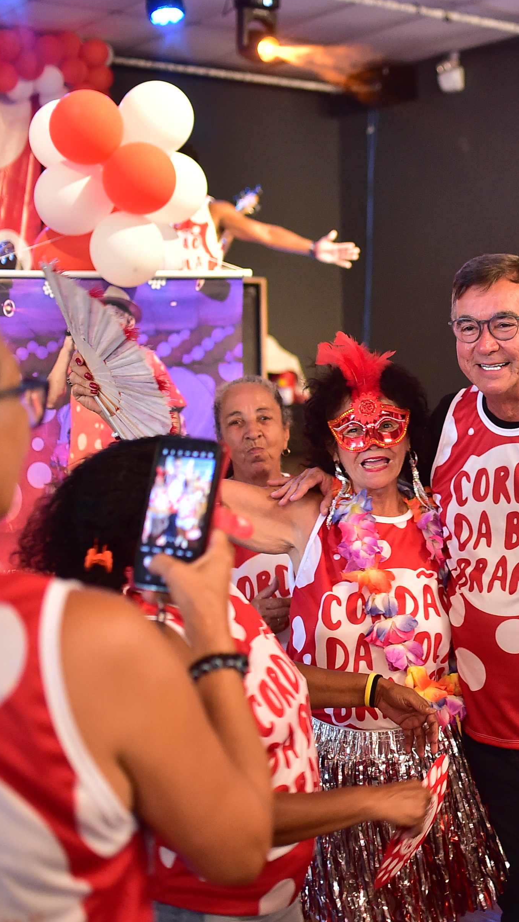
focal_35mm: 56
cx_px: 501
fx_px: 1370
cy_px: 463
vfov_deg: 37.2
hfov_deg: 20.8
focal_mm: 35
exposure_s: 1/200
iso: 3200
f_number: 3.2
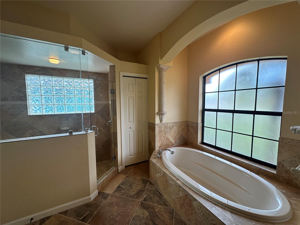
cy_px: 112
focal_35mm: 14
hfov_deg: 102.1
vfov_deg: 85.7
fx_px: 121
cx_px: 150
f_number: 2.2
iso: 100
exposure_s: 1/120
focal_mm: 2.22
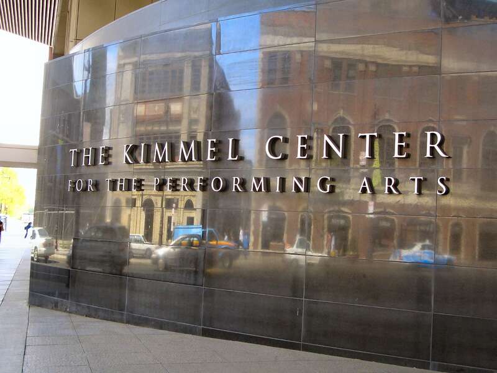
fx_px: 704
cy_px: 186
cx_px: 248
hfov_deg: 38.9
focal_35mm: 49
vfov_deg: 29.7
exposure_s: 1/125
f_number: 3.1
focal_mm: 8.2
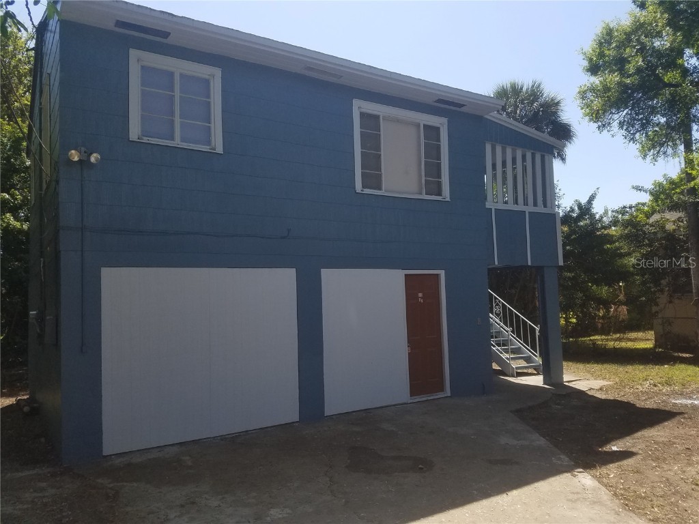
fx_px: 525
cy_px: 262
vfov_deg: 53.1
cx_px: 350
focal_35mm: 26
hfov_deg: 67.3
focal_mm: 4.2
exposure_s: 1/2048
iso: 50
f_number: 1.7
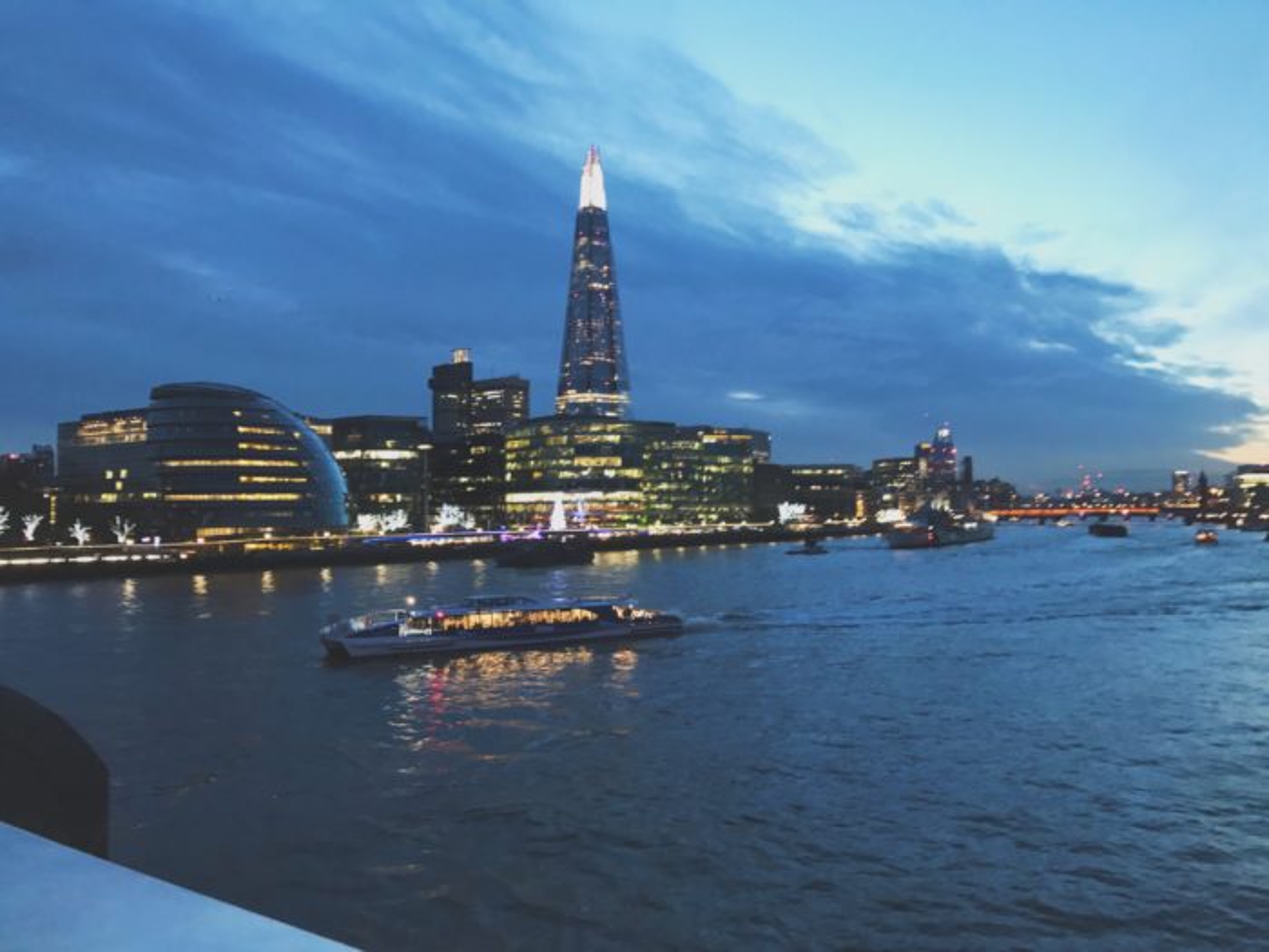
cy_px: 476
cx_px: 634
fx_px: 1026
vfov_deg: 49.7
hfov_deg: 63.4
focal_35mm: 28
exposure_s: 1/17
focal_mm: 3.99
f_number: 1.8
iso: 200
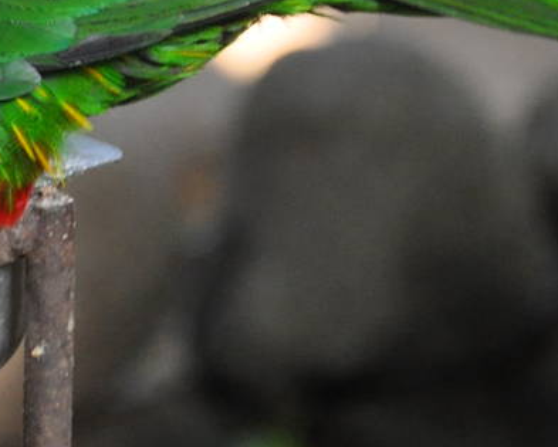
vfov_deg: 2.6
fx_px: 9931
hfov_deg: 3.2
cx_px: -23
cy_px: -23
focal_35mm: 601
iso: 1600
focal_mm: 105
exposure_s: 1/40
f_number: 5.6
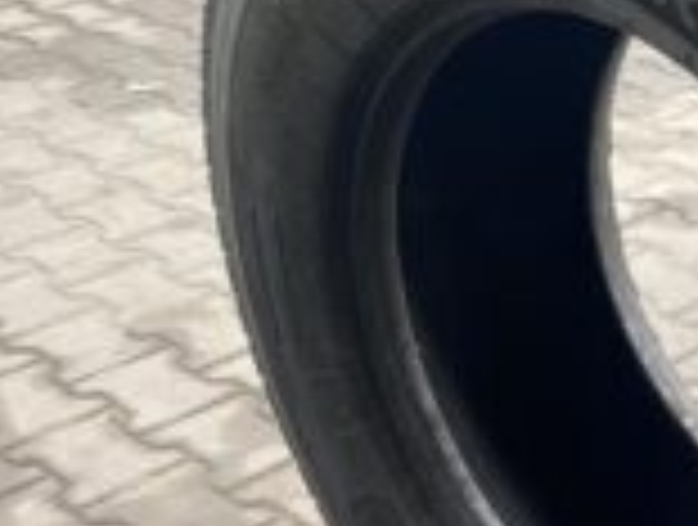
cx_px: 748
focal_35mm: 72
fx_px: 1455
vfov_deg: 20.5
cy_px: 335
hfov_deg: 25.2
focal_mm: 4.25
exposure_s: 1/121
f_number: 1.8
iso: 125
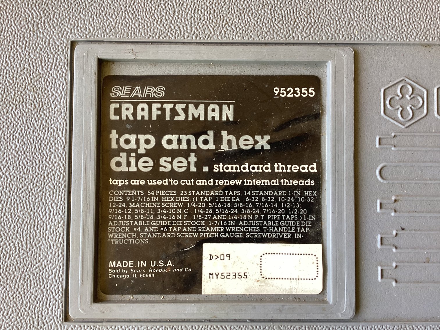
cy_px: 165
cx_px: 220
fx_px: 394
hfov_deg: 58.3
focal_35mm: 31
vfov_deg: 45.4
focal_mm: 3.3
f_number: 2.4
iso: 50
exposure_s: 1/60
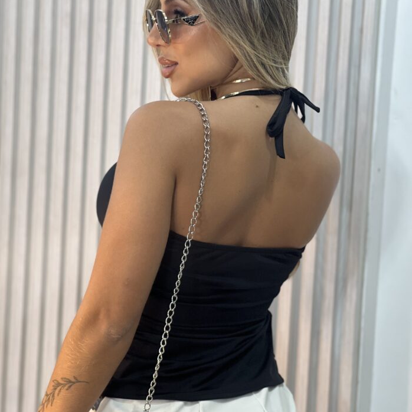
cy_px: 179
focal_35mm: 91
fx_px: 1225
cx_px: 206
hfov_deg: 19.1
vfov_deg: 19.1
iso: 160
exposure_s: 1/120
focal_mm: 9
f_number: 2.8
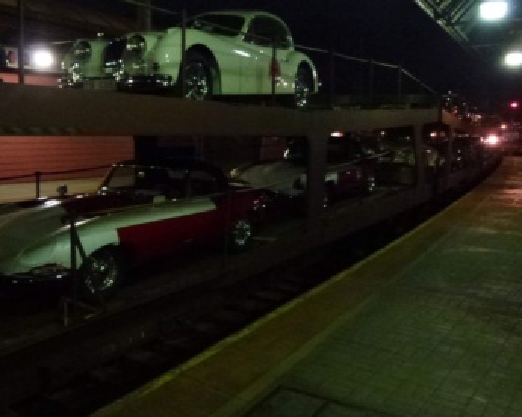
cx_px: 204
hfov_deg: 52.4
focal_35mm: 34
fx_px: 525
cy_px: 187
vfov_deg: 43.3
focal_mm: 4.3
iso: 800
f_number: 3.3
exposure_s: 1/6
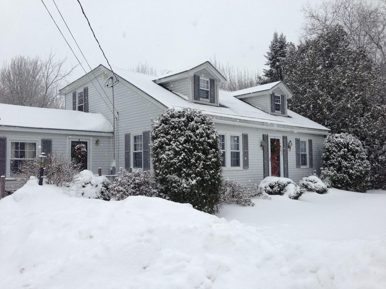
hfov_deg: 55.4
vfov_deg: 42.9
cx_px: 193
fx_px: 368
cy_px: 144
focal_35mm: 33
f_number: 2.4
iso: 50
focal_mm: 4.13
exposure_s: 1/951
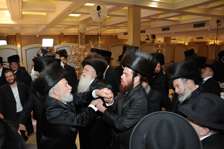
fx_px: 168
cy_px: 83
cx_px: 101
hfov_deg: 67.3
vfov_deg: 47.8
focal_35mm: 27
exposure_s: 1/125
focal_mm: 24
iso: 2000
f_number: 4
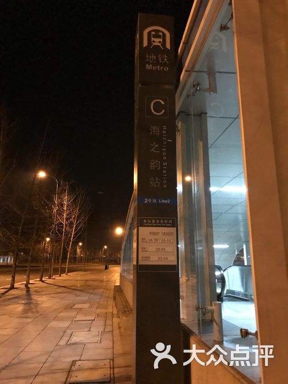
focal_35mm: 28
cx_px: 144
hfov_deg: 49.7
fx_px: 311
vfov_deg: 63.4
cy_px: 192
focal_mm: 3.99
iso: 200
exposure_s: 1/4
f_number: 1.8
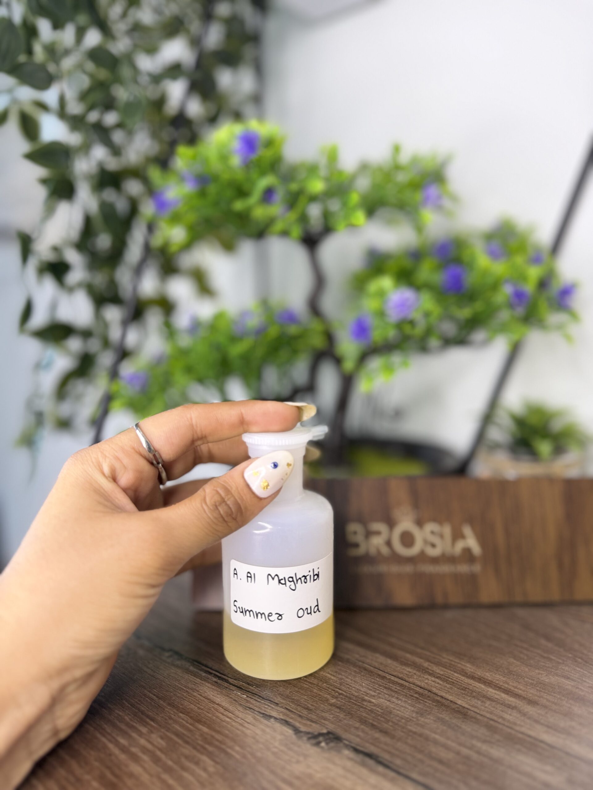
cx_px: 296
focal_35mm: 24
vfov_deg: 71.6
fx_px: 548
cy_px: 395
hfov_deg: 56.8
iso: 100
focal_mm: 6.76
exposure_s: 1/100
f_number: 1.78
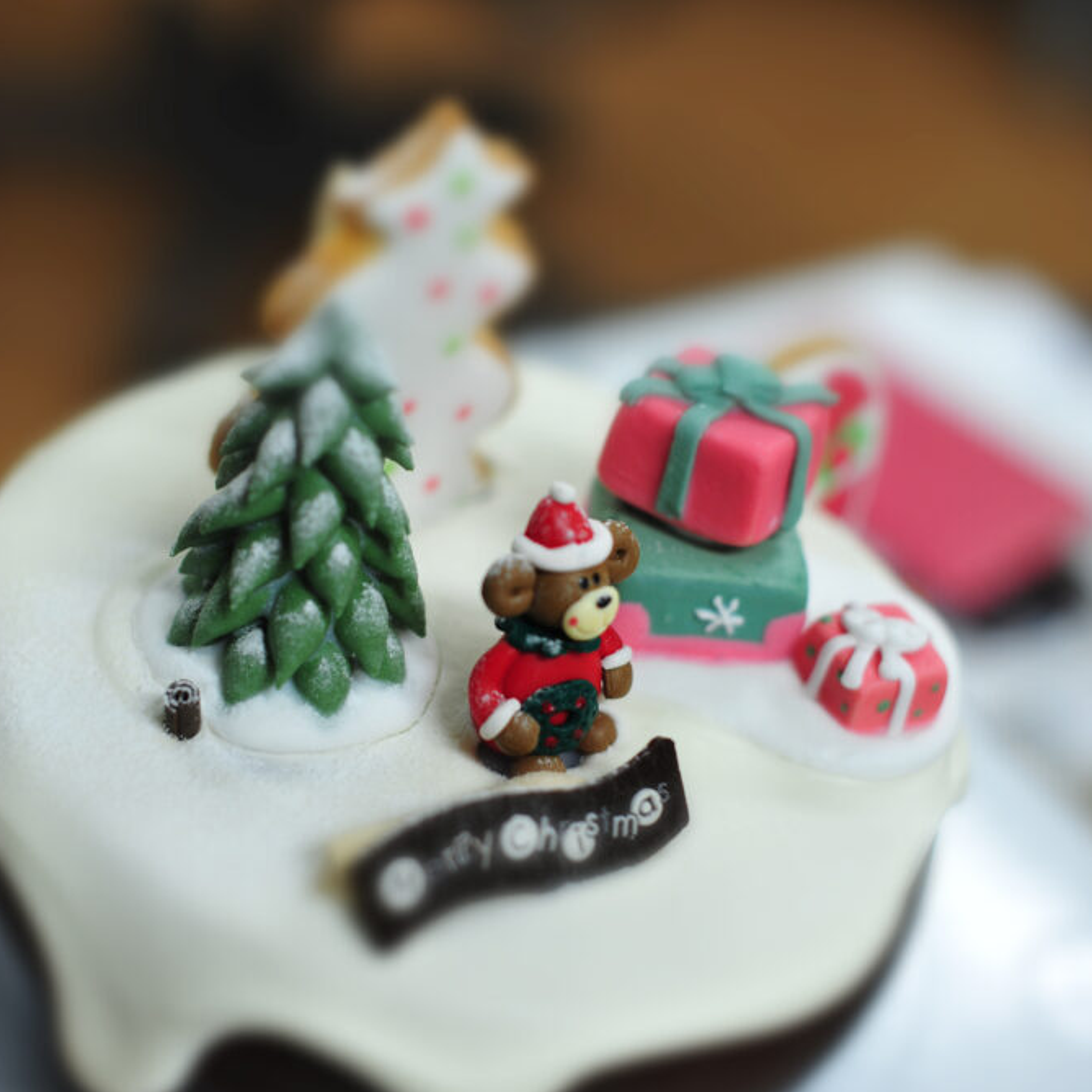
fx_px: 2320
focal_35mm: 65
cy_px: 534
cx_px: 548
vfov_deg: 26.5
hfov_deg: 26.5
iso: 320
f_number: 2.5
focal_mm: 50
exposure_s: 1/125
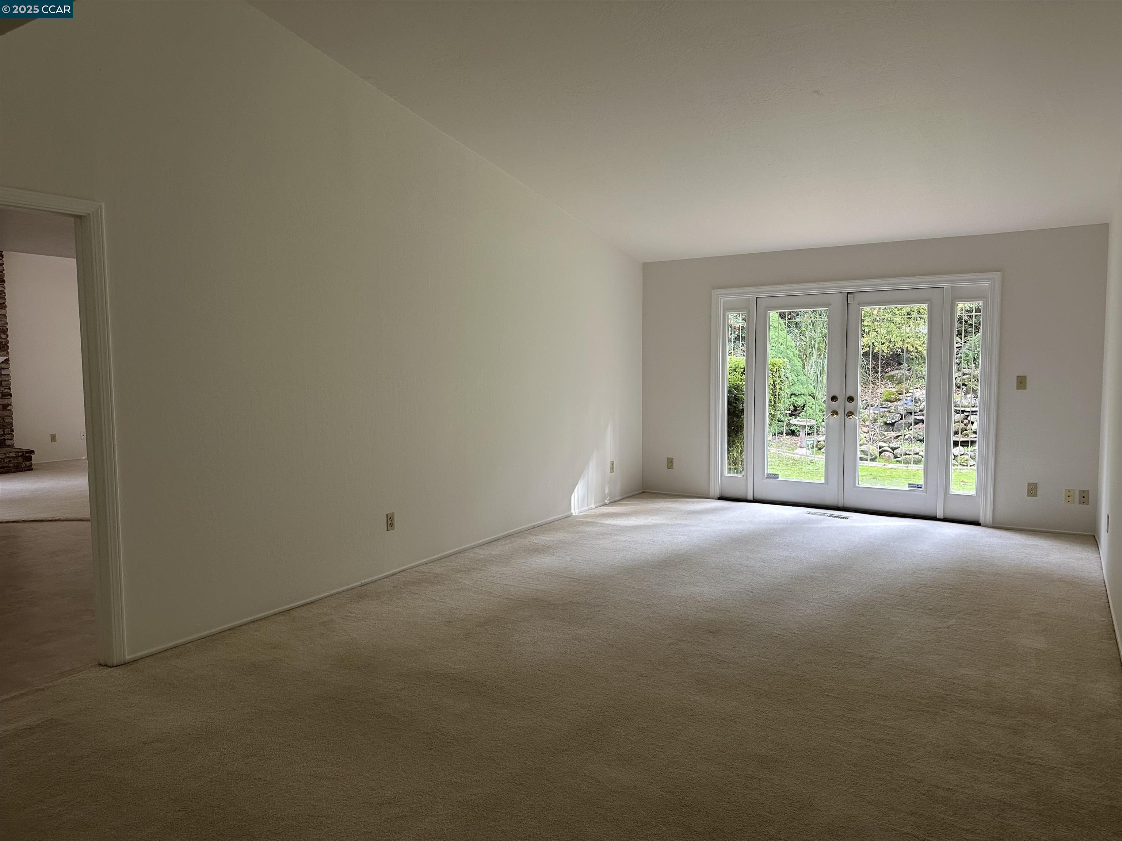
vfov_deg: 56.8
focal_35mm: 24
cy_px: 420
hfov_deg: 71.6
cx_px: 561
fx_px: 778
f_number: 1.78
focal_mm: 6.86
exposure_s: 1/120
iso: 160
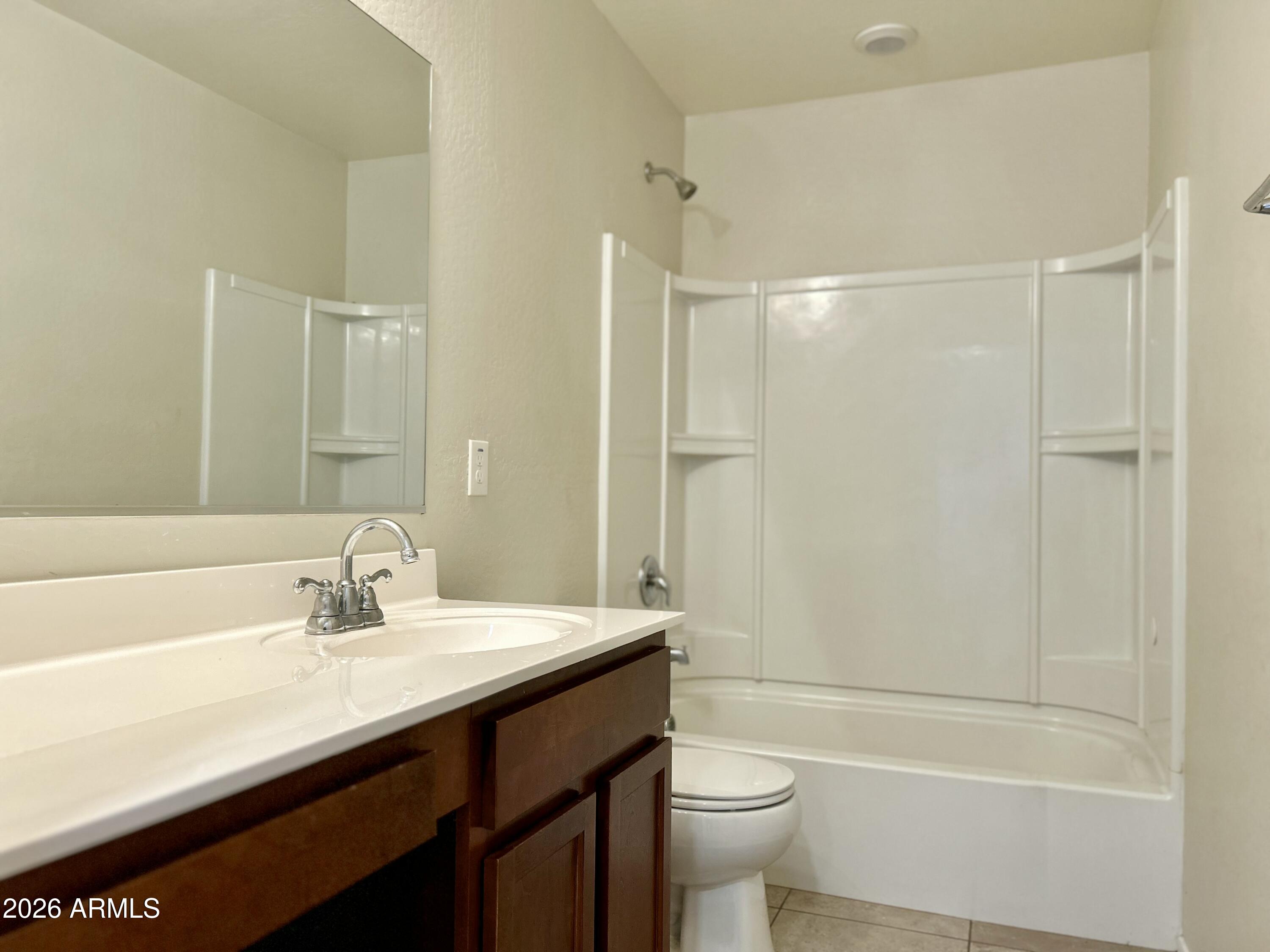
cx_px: 635
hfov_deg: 67.3
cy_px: 476
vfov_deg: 53.1
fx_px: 954
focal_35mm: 26
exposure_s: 1/120
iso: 125
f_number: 1.5
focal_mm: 5.7
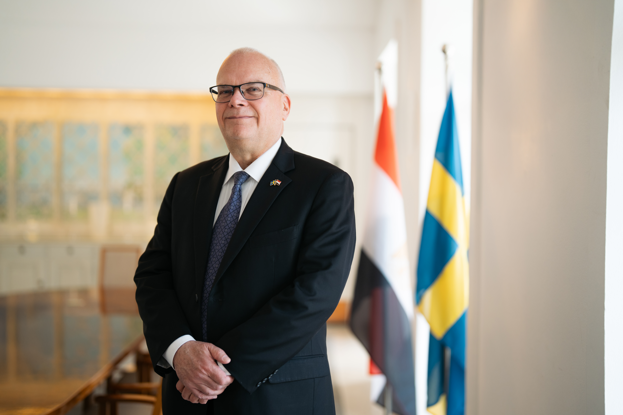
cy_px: 208
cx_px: 312
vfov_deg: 27.0
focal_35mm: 50
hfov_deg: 39.6
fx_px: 865
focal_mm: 50
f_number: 1.4
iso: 320
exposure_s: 1/125
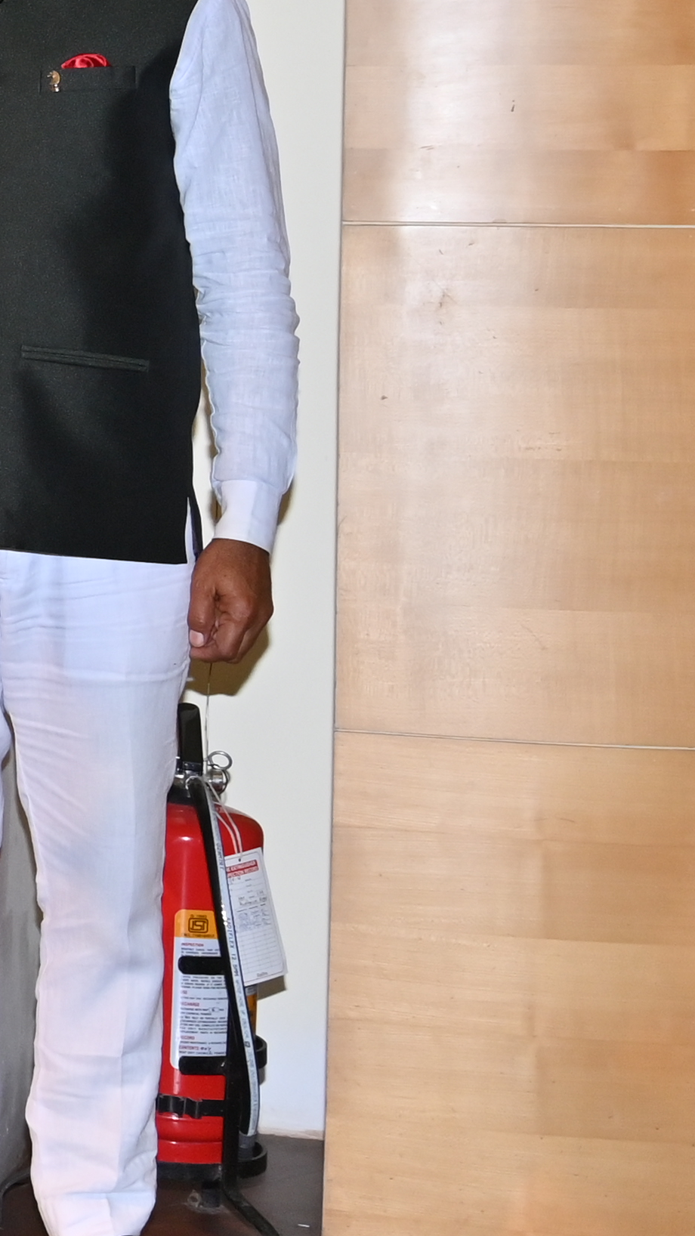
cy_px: 240
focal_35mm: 122
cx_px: -1464
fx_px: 3996
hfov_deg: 8.3
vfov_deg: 17.4
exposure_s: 1/160
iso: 400
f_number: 5.6
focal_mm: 31.5
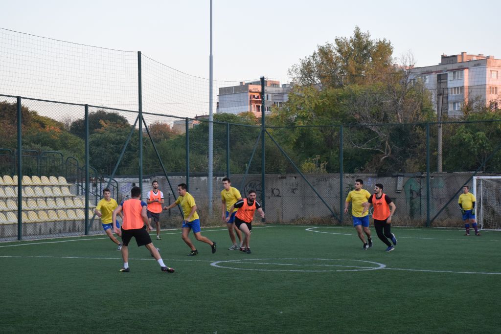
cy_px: 167
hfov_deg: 26.0
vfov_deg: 17.5
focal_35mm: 78
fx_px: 1086
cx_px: 250
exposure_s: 1/250
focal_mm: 52
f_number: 8
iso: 1600
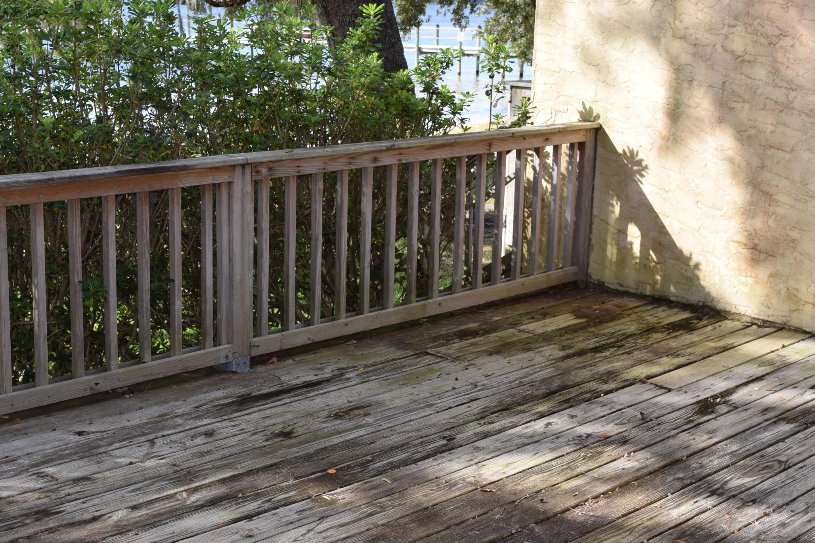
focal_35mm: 55
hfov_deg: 36.2
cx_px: 314
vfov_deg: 24.7
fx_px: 1239
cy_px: 257
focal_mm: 25
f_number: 6.3
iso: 100
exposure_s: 1/160
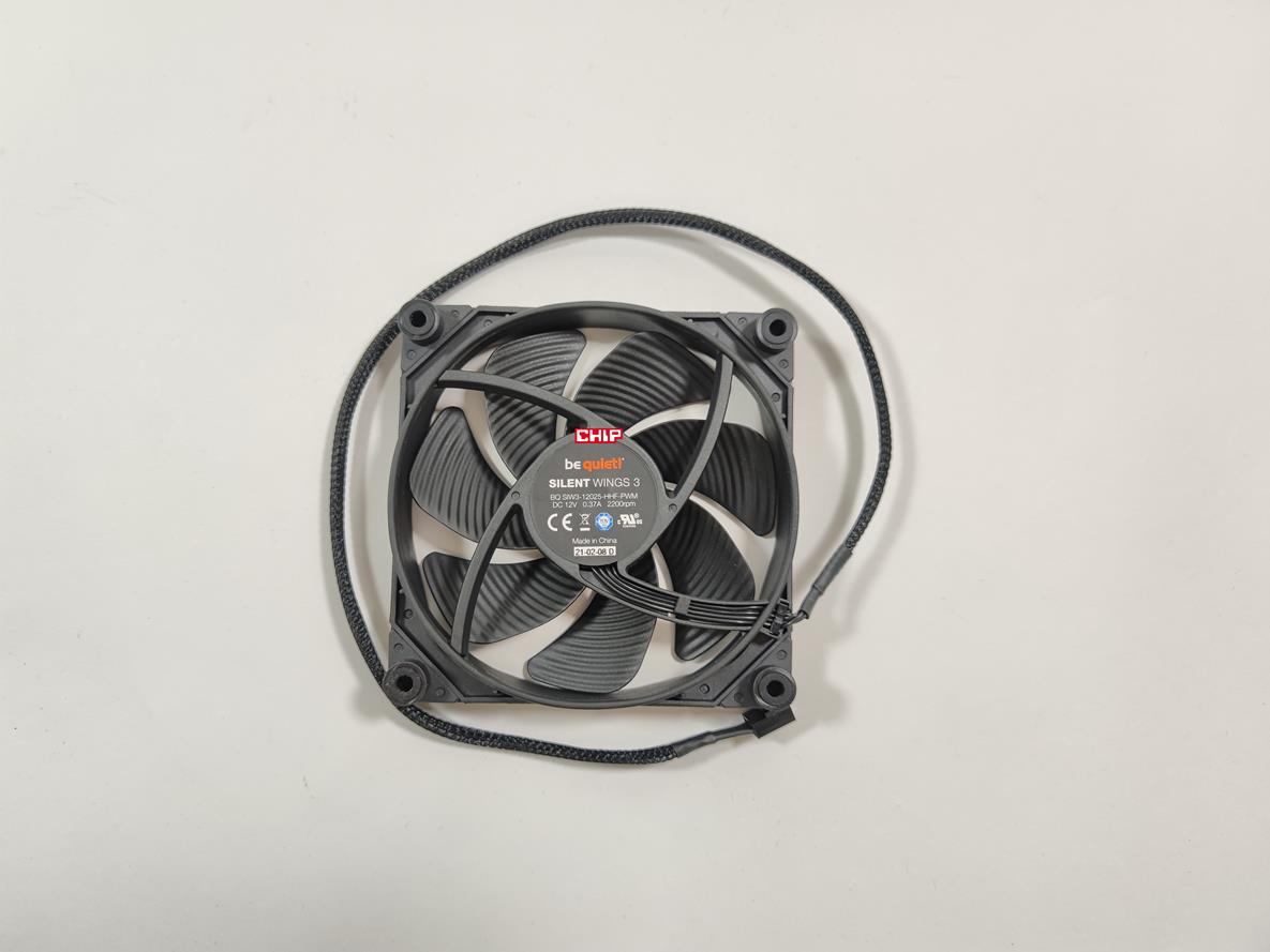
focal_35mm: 25
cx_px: 635
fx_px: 917
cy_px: 476
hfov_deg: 69.4
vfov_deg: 54.9
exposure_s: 1/100
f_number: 1.85
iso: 69
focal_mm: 6.78
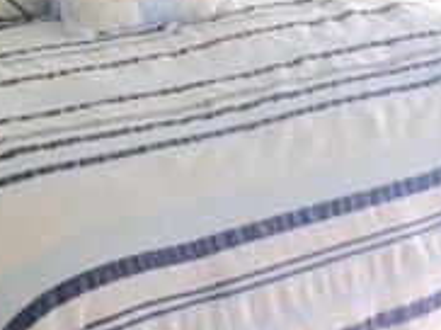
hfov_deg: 19.3
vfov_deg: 13.8
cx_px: 196
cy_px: -133
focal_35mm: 102
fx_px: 1298
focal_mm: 4.15
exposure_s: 1/205
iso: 32
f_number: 2.2
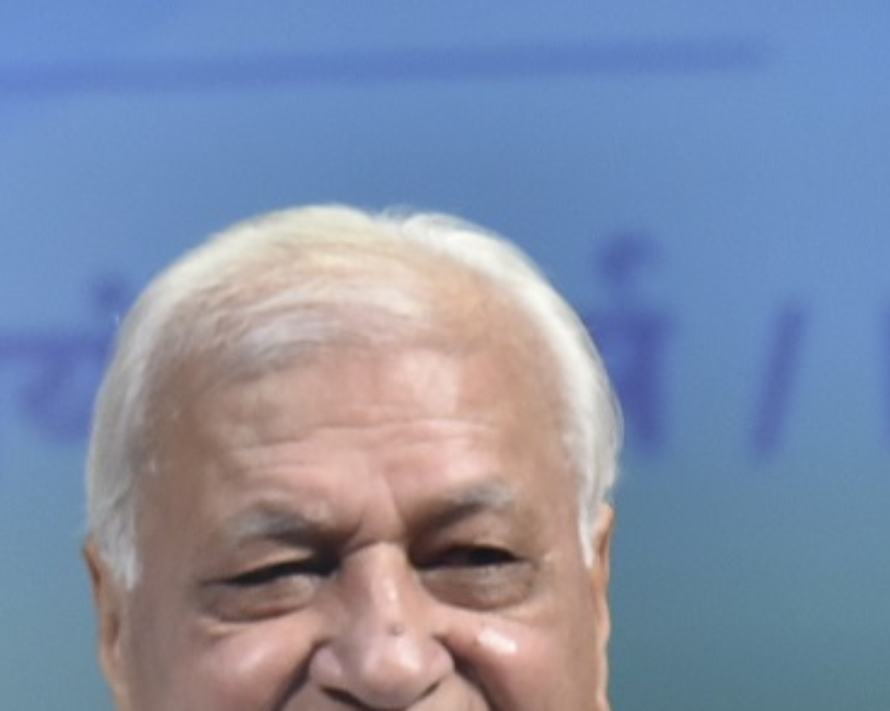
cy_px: 1284
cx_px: -1289
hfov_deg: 4.0
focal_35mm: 472
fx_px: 12426
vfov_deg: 3.3
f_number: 4.5
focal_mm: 82
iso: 1600
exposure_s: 1/100
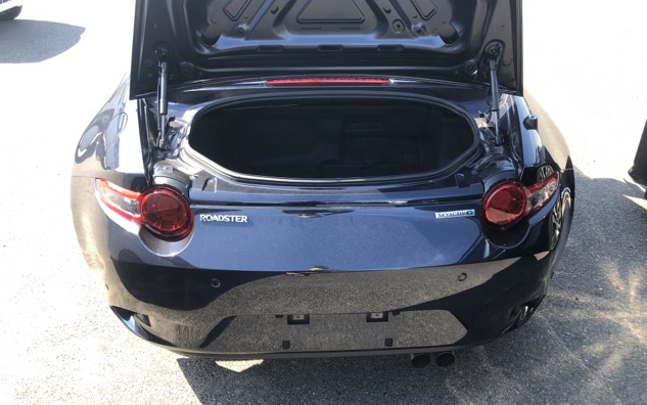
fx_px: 529
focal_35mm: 30
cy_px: 190
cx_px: 326
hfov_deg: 62.9
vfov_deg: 41.8
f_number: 1.8
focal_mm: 3.99
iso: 20
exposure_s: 1/168
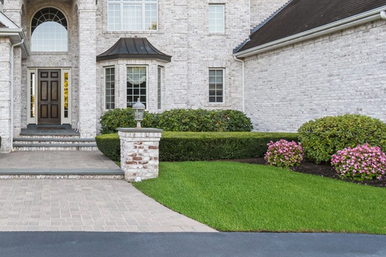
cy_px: 81
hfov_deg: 54.4
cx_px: 41
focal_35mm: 30
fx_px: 321
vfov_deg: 43.0
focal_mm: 11
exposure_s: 1/50
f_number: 14
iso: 400
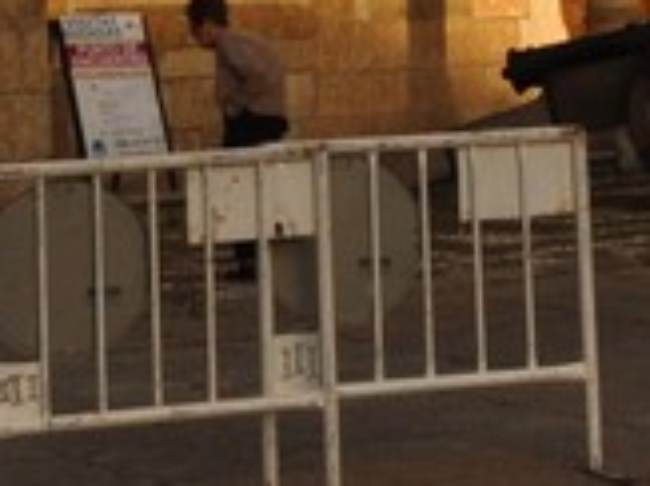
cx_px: 917
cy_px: -821
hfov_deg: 10.1
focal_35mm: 190
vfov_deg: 7.2
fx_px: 3565
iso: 400
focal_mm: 21
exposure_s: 1/250
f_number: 8
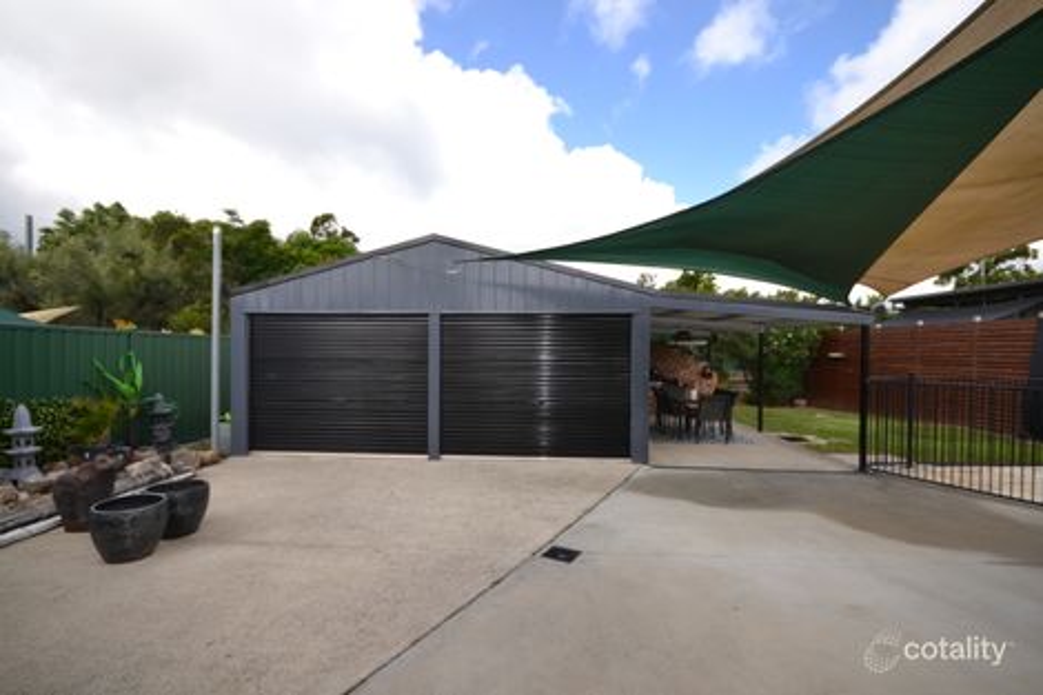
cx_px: 522
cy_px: 348
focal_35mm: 15
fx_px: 434
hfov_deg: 100.4
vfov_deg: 77.3
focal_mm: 10
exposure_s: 1/200
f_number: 7.1
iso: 100
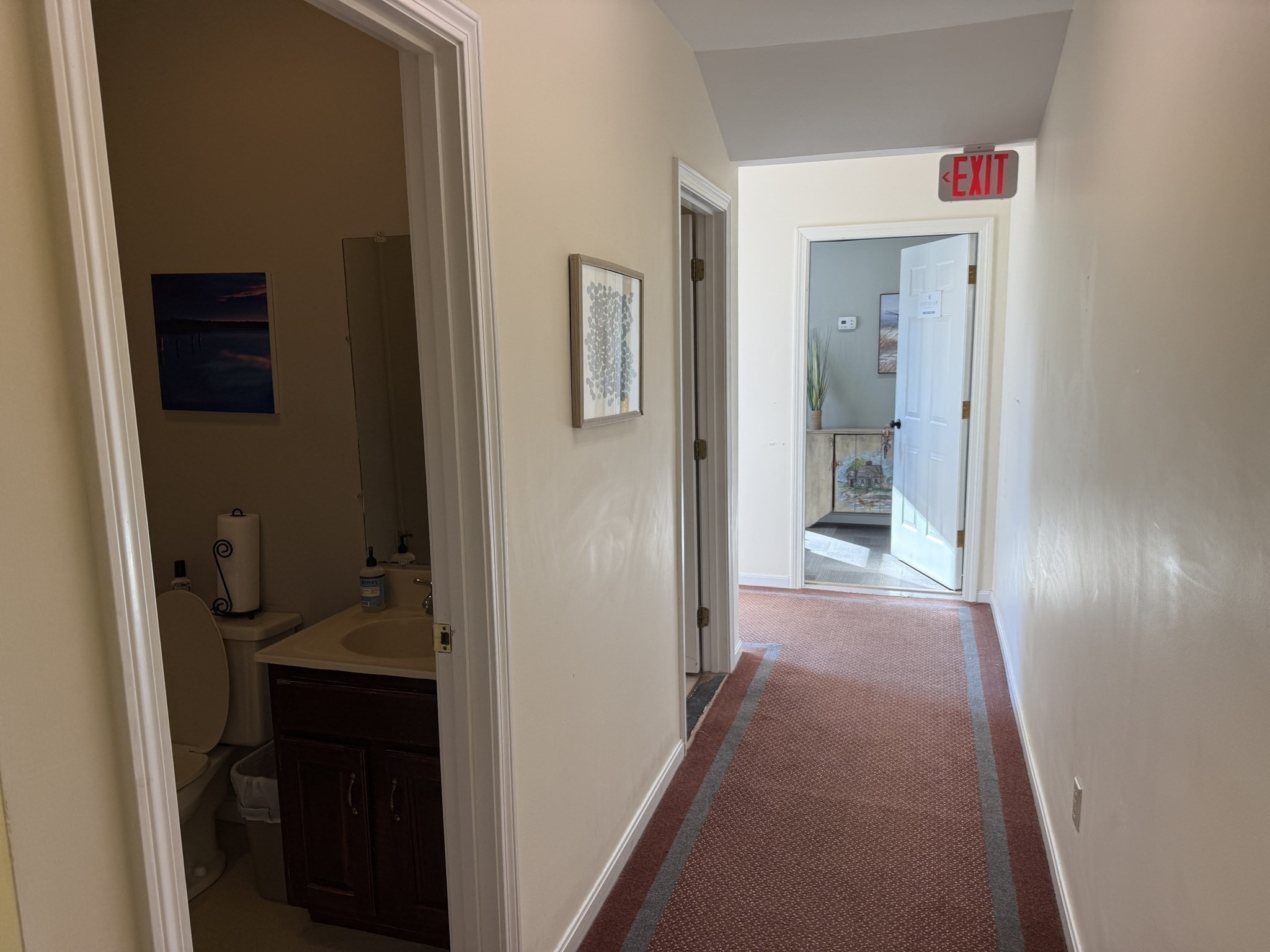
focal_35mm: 24
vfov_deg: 56.8
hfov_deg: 71.6
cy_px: 476
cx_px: 635
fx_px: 881
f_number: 1.78
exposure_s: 1/196
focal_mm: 6.76
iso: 64
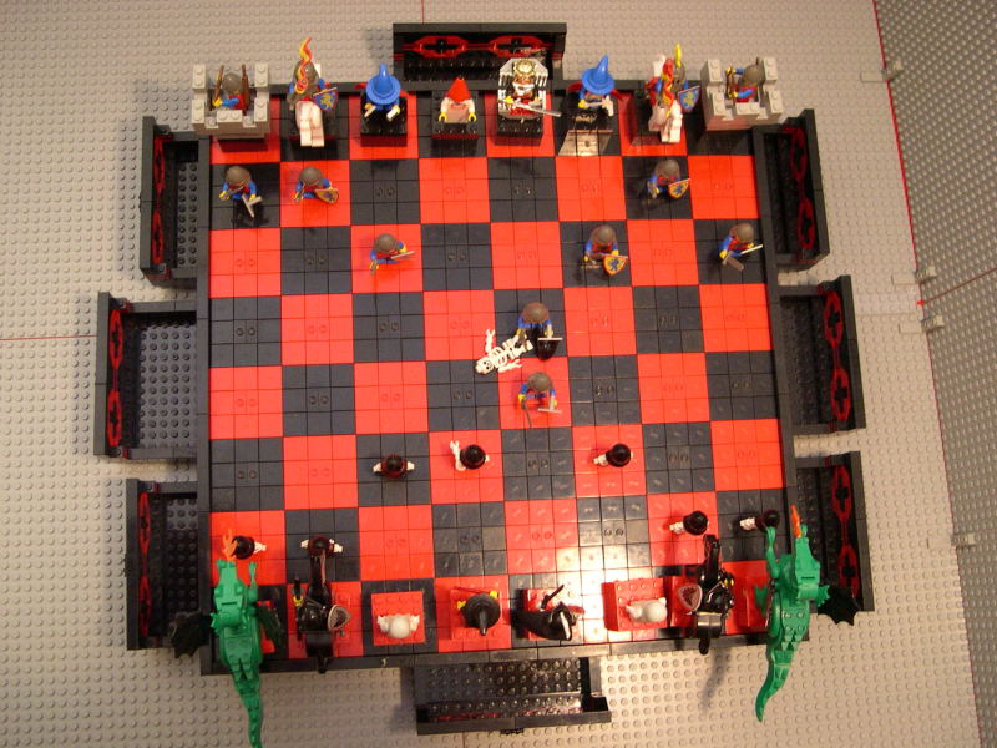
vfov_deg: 37.7
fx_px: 1094
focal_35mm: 38
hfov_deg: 49.0
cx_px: 498
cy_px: 374
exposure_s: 1/25.4
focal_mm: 8
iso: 400
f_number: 2.8
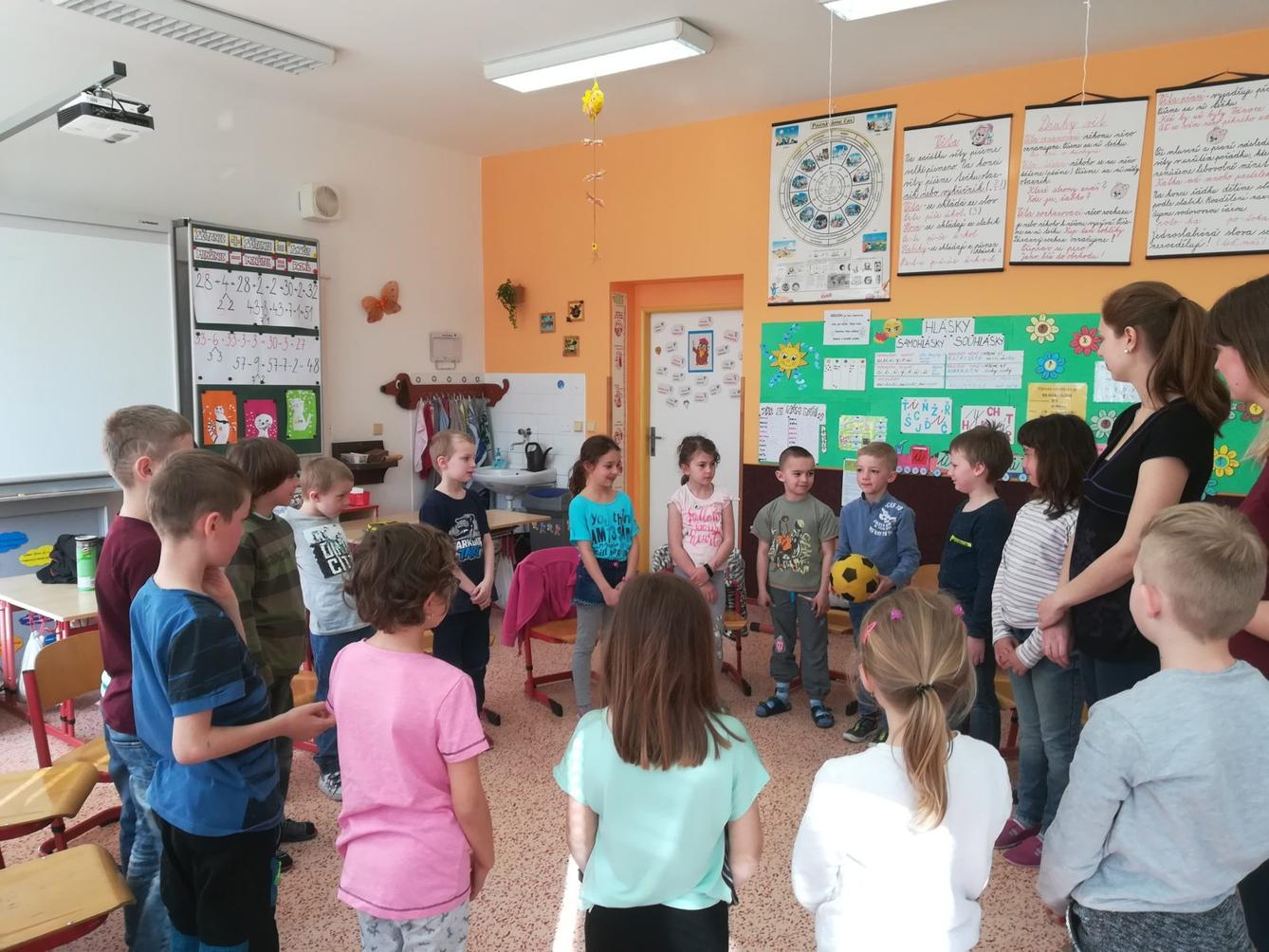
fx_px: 953
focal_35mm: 26
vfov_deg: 53.1
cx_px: 634
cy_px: 476
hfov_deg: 67.3
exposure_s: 1/50
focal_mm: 3.83
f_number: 2.2
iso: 64
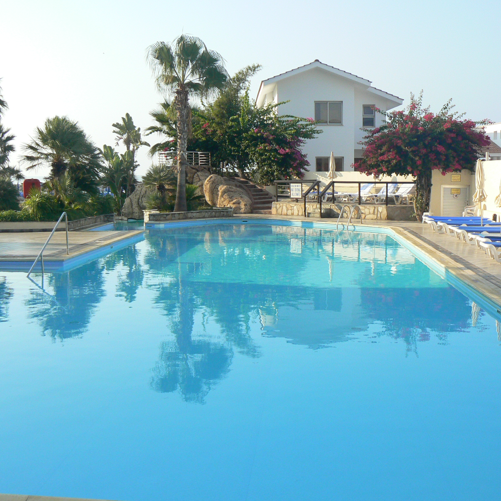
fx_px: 704
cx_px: 249
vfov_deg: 39.2
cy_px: 251
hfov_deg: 39.2
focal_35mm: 43
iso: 100
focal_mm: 6
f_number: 2.8
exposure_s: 1/1000
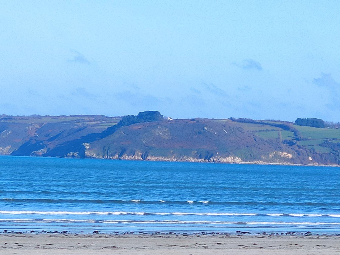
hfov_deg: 36.8
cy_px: 128
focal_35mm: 52
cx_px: 170
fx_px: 511
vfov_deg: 28.0
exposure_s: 1/852
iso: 100
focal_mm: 5.55
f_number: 2.4
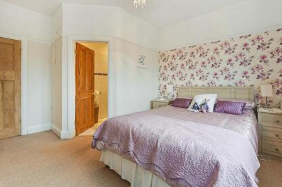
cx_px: 156
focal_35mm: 16
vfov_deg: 73.4
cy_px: 85
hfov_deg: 96.4
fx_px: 125
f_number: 8
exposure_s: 1/20
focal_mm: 14
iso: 400
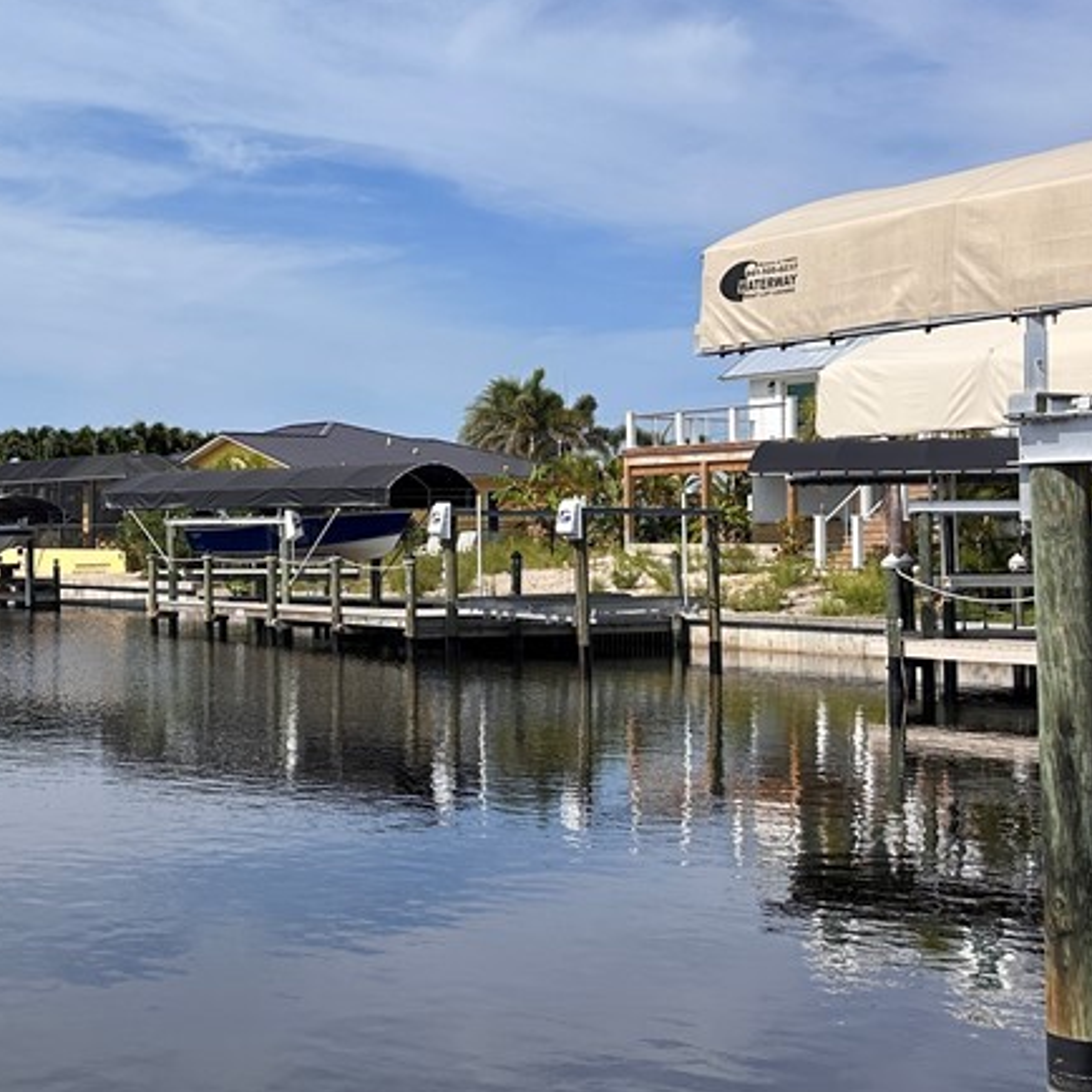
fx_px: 1785
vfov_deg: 34.0
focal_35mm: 50
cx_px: 23
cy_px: 465
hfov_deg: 31.7
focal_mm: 6.86
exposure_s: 1/7042
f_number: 1.78
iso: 80
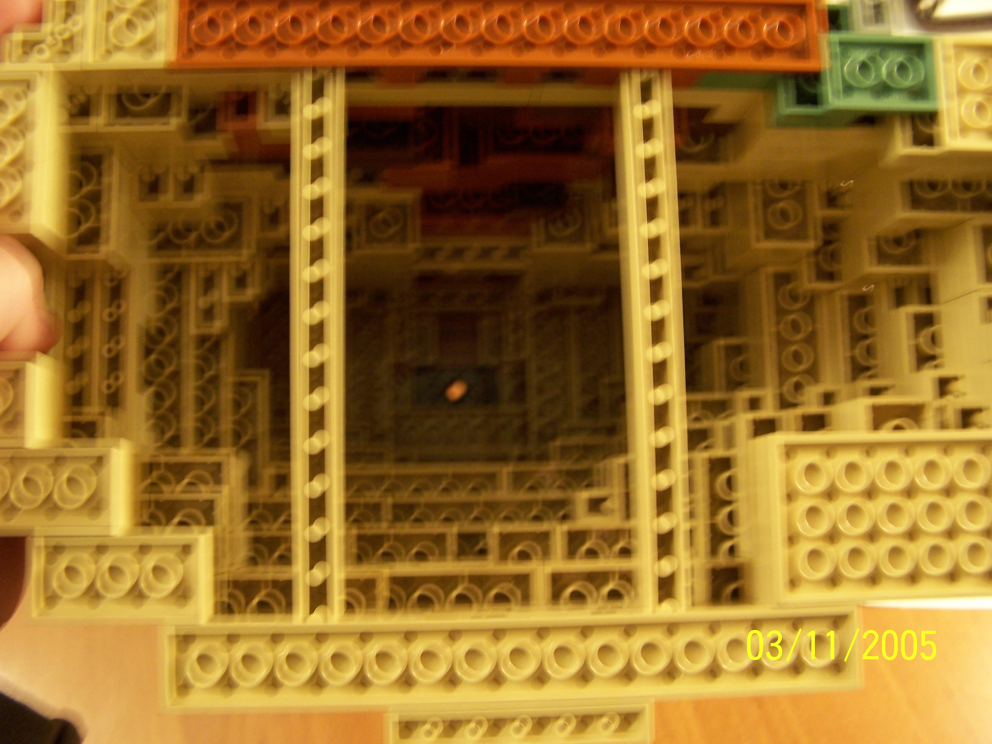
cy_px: 372
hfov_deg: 49.0
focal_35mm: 38
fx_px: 1089
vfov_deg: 37.7
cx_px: 496
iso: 140
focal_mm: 6.3
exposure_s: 1/8
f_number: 2.8
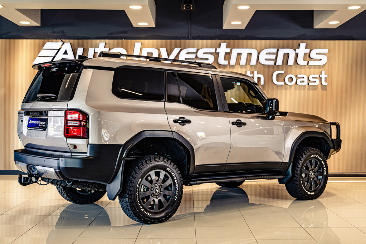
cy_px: 122
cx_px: 183
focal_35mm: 50
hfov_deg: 39.6
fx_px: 508
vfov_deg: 27.0
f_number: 4
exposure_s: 1/125
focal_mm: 50
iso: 640
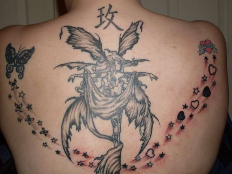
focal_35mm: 60
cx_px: 116
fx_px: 402
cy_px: 87
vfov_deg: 24.4
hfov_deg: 32.2
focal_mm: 9.9
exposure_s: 1/45
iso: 100
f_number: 3.4
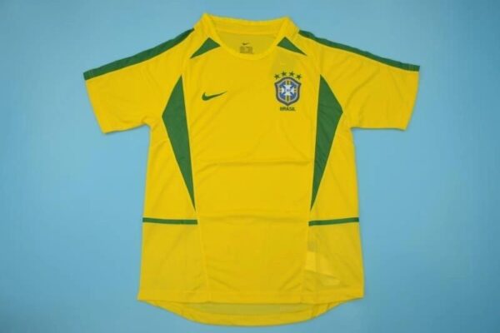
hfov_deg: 57.2
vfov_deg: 40.0
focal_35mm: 33
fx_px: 458
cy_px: 166
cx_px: 250
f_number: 4.5
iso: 200
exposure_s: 1/200
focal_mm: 22
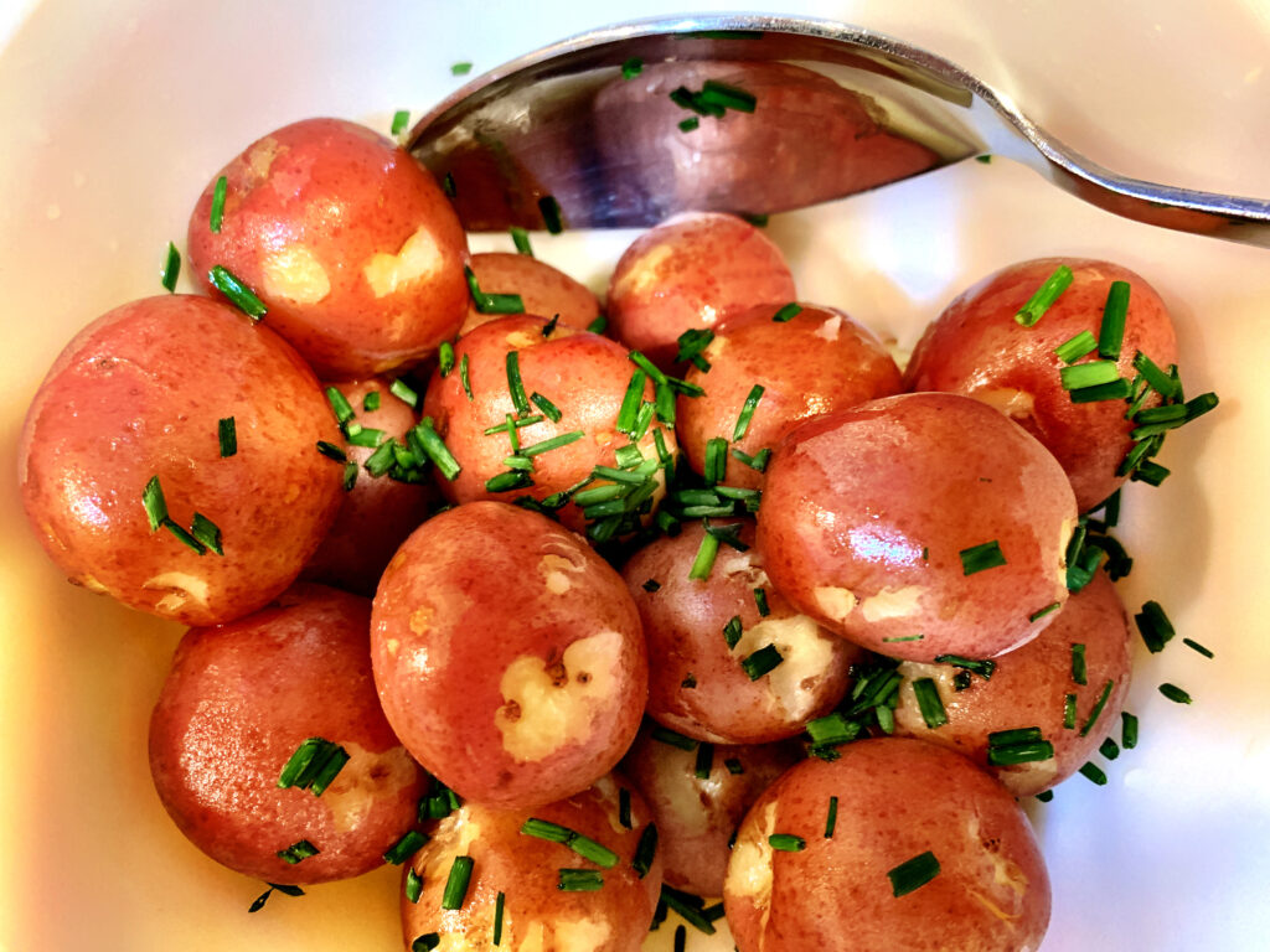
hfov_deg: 67.3
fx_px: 954
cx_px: 635
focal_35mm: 26
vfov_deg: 53.1
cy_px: 476
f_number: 1.8
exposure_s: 1/40
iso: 320
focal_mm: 4.25
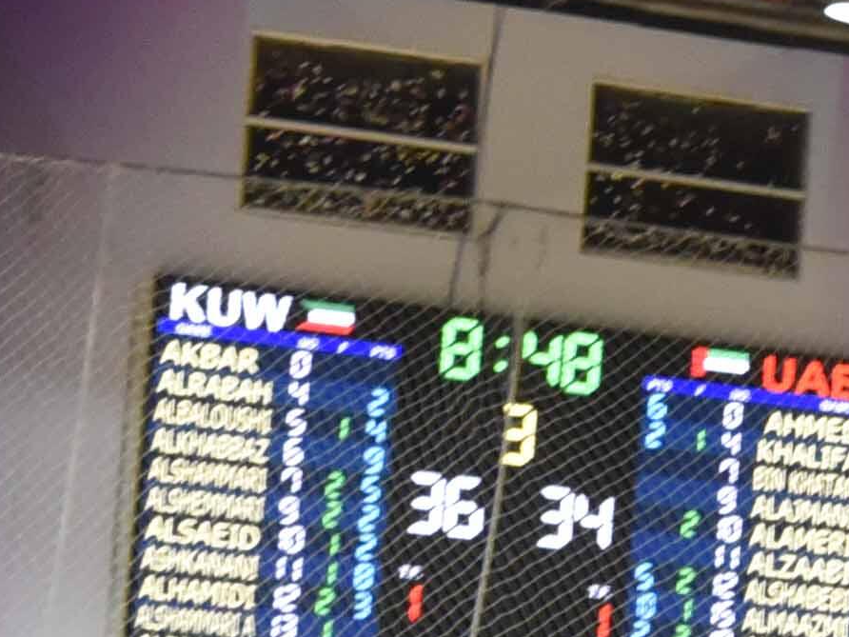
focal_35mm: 227
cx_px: 2305
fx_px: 5567
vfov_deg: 6.5
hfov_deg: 7.8
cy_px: 914
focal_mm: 35
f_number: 7.1
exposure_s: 1/200
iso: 2500
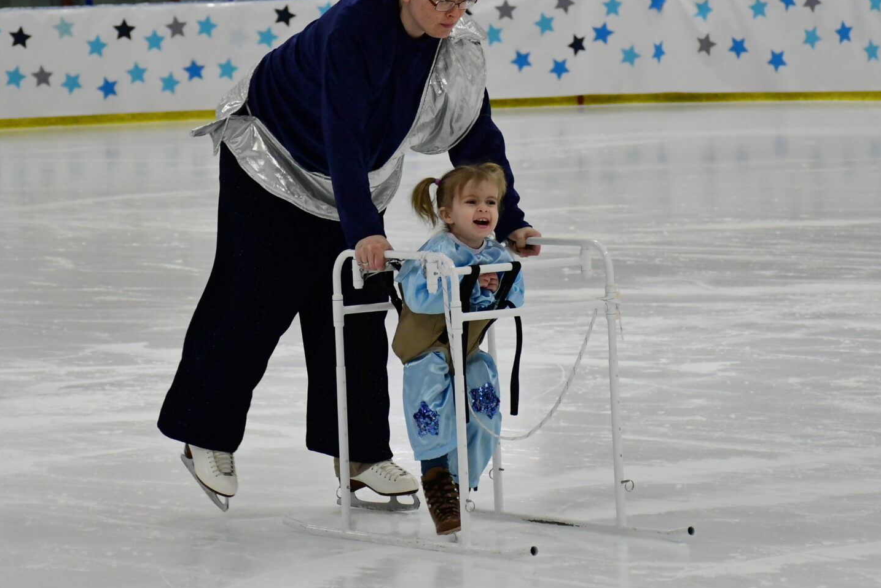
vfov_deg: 6.8
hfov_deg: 10.2
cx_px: 362
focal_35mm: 201
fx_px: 4916
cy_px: 166
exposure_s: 1/250
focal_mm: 75
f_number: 5.6
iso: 2000
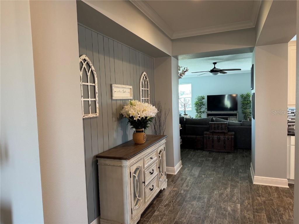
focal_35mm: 24
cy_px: 112
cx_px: 150
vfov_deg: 56.8
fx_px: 207
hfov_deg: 71.6
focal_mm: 6.76
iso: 125
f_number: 1.78
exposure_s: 1/60
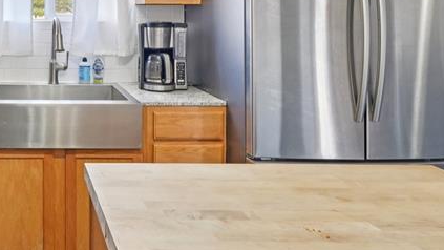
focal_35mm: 38
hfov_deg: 45.4
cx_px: 10
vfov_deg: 29.4
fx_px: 447
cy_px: 7
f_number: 8
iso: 800
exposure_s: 1/13
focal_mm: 10
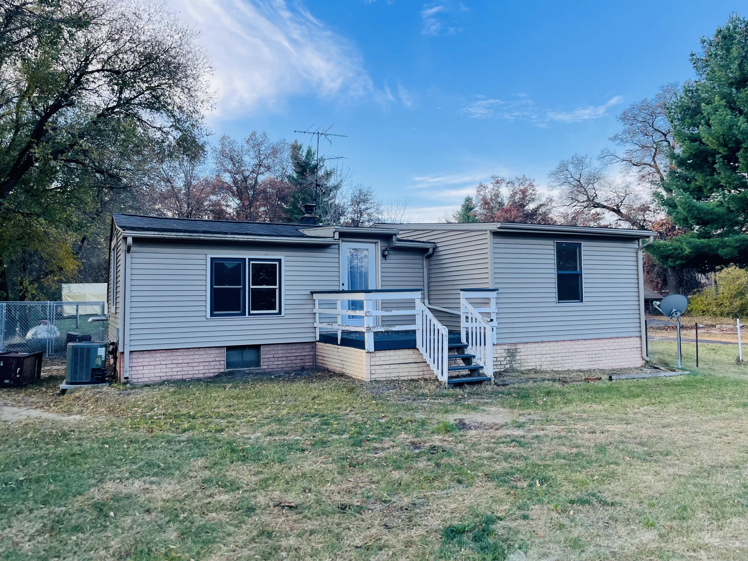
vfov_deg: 53.1
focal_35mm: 26
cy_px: 280
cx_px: 374
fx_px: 562
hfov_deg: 67.3
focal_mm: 4.2
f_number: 1.6
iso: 32
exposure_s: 1/666
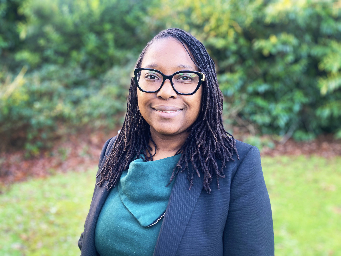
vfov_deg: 49.7
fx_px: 276
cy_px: 128
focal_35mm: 28
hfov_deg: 63.4
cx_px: 170
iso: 80
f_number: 1.8
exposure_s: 1/68
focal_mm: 3.99
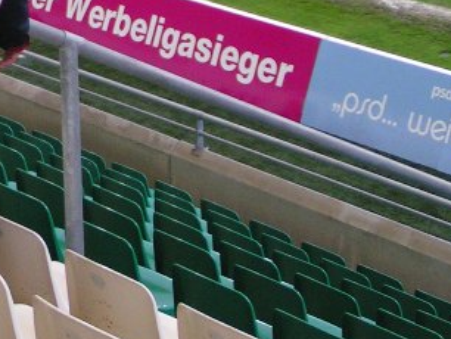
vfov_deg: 11.3
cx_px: -47
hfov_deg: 15.0
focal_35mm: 128
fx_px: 1669
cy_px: -80
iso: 125
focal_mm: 7.6
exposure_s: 1/50
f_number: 2.8
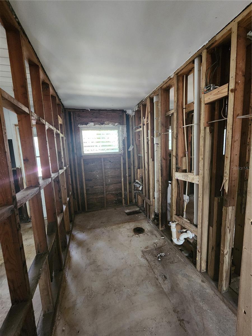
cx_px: 126
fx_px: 126
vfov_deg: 106.2
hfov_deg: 89.9
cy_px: 168
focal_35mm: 13
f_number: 2.2
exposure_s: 1/24
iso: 640
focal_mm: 2.2
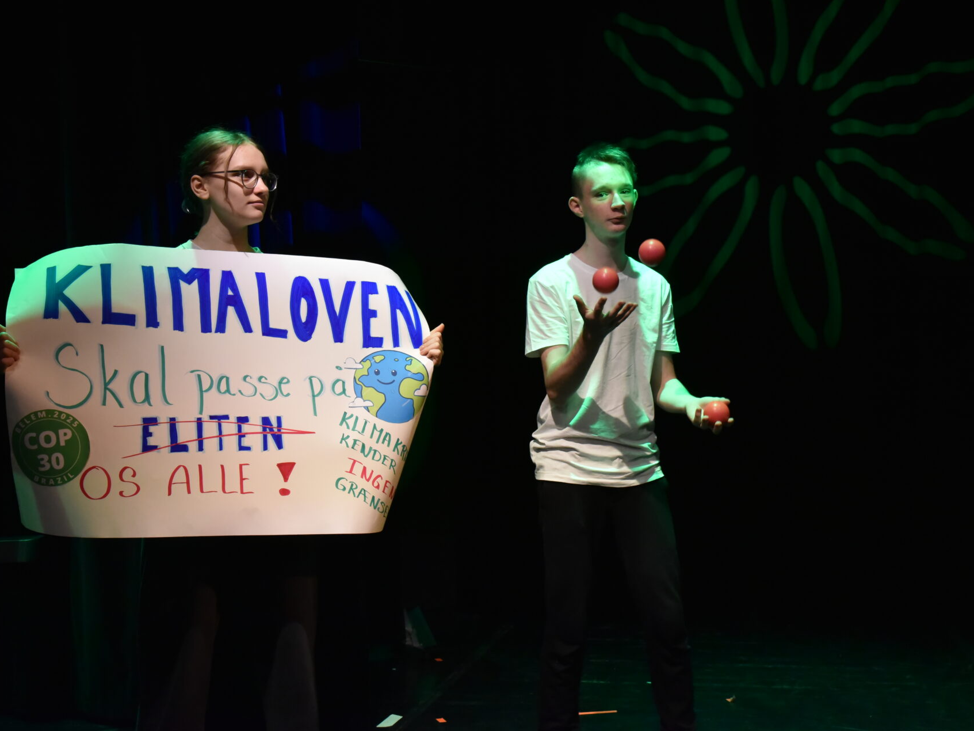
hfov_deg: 39.7
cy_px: 364
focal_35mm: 48
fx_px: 1351
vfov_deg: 30.3
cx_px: 500
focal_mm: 44
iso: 6400
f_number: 8
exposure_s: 1/250
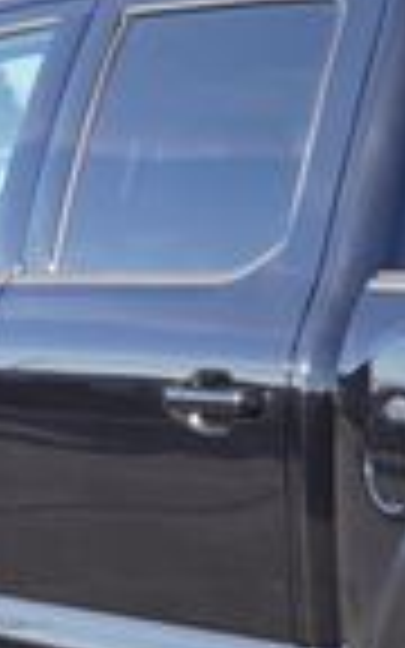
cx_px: 738
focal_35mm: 170
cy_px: 630
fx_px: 3007
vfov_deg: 12.2
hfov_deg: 7.5
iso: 100
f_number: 6.3
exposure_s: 1/125
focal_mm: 25
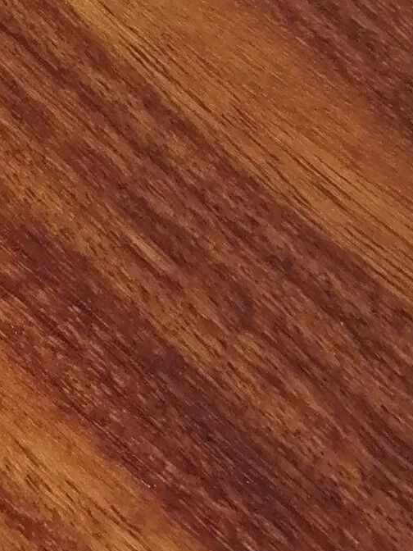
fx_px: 2561
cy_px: -237
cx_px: -165
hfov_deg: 9.0
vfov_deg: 11.8
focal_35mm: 161
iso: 50
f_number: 1.8
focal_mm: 3.6
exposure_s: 1/100
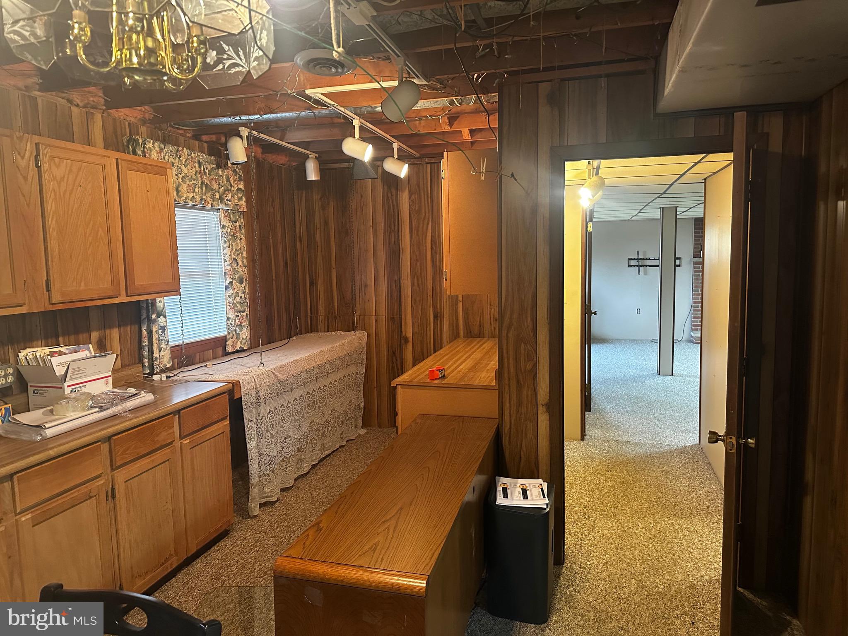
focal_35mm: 24
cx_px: 424
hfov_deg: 71.6
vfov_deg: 56.8
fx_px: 588
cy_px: 318
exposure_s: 1/60
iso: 640
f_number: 1.78
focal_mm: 6.86
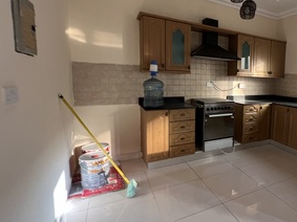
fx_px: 180
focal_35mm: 21
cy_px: 100
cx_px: 236
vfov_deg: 63.3
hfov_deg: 71.4
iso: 250
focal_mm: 1.57
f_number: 1.8
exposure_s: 1/60
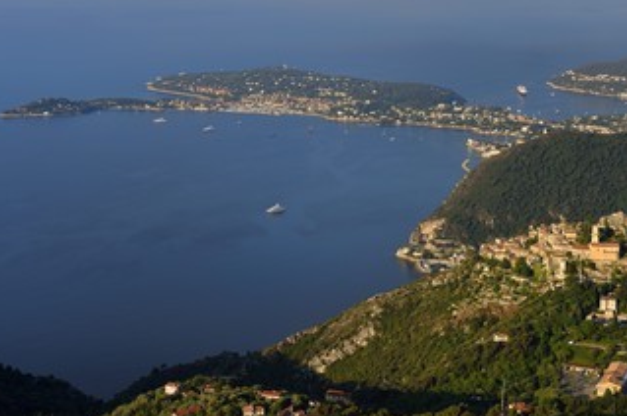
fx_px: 1148
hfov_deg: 30.5
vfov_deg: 20.5
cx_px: 372
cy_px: 167
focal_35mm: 66
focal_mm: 50
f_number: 13
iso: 200
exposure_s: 1/250
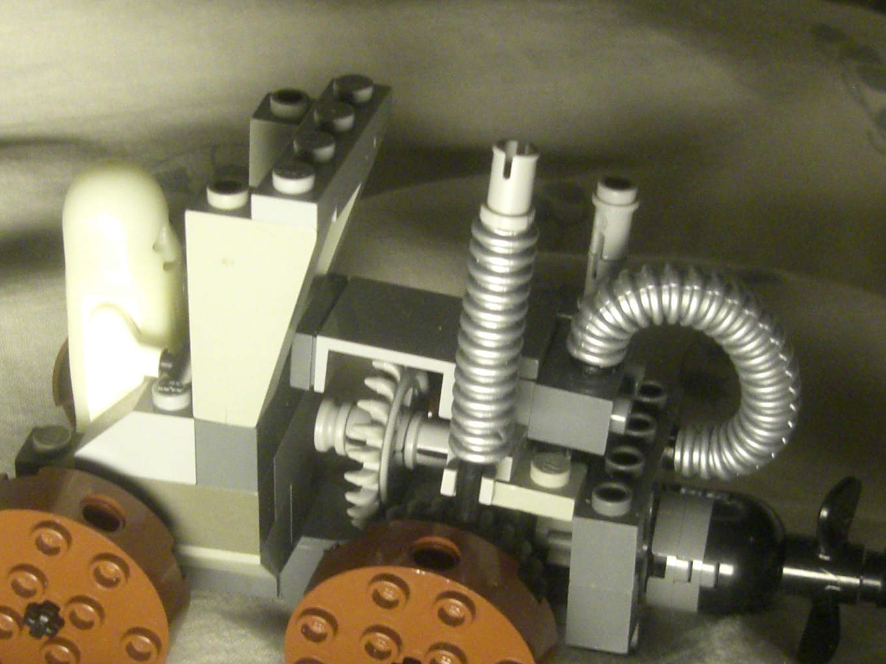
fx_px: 2457
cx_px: 372
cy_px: 449
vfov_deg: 15.4
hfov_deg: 20.4
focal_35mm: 96
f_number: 3.3
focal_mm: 7.56
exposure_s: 1/100
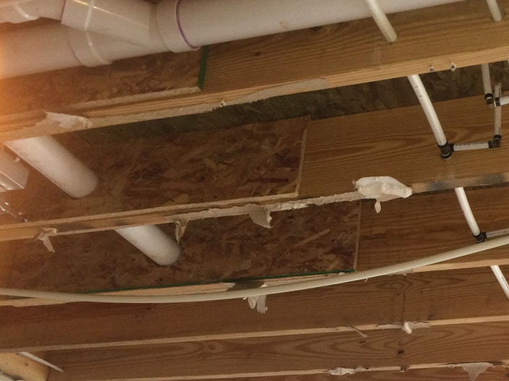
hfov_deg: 33.7
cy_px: 333
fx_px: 809
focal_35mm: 55
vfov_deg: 25.8
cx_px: 424
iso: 160
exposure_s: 1/30
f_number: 2.2
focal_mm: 4.15
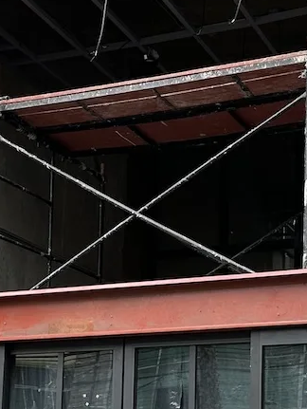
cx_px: 170
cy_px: 365
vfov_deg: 21.5
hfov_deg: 16.6
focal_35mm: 89
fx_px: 1051
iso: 80
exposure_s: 1/261
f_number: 1.78
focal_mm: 6.86
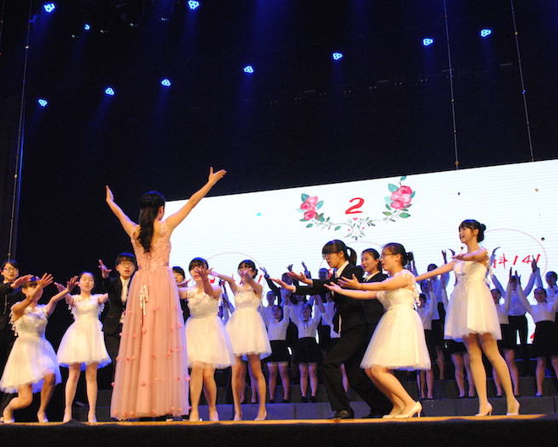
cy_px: 226
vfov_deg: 36.5
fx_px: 677
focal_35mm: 41
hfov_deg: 44.7
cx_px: 246
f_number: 5.6
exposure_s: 1/160
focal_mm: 24
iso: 1600
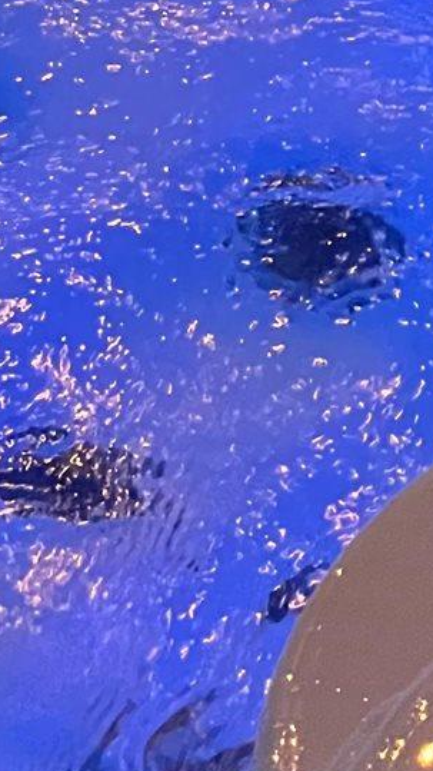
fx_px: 2471
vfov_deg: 14.6
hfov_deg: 10.0
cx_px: 314
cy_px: -788
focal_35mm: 121
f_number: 1.6
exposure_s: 1/30
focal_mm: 5.1
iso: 800
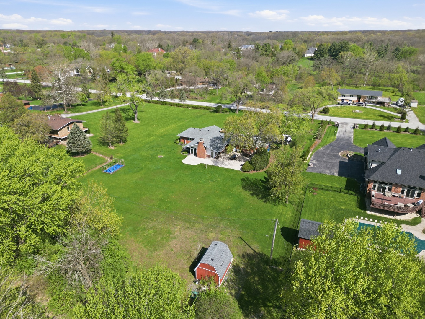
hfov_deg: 71.6
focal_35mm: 24
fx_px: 295
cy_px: 160
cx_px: 212
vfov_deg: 56.8
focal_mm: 6.7
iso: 110
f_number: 1.7
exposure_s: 1/2500
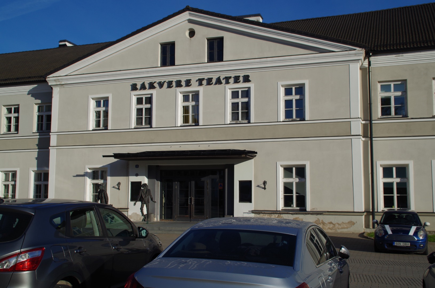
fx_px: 507
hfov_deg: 46.5
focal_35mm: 42
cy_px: 144
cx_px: 218
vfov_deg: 31.8
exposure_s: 1/500
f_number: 9
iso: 100
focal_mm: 28
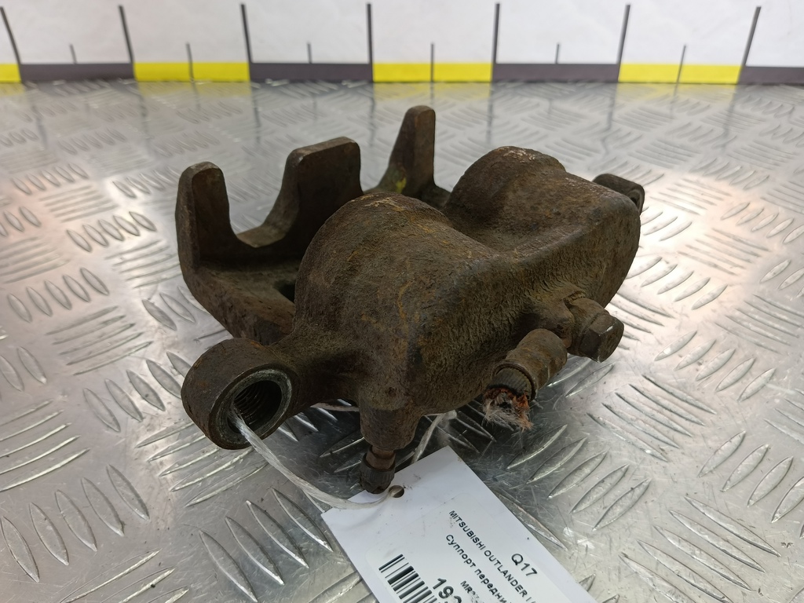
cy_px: 302
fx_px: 534
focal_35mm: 23
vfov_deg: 58.9
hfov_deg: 73.9
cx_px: 402
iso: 86
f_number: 1.6
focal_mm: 4.11
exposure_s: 1/50
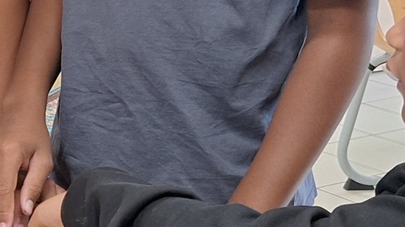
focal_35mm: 114
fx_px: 1224
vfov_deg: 10.5
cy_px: 6
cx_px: -82
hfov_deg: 17.9
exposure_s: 1/50
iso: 125
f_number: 1.8
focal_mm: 5.54
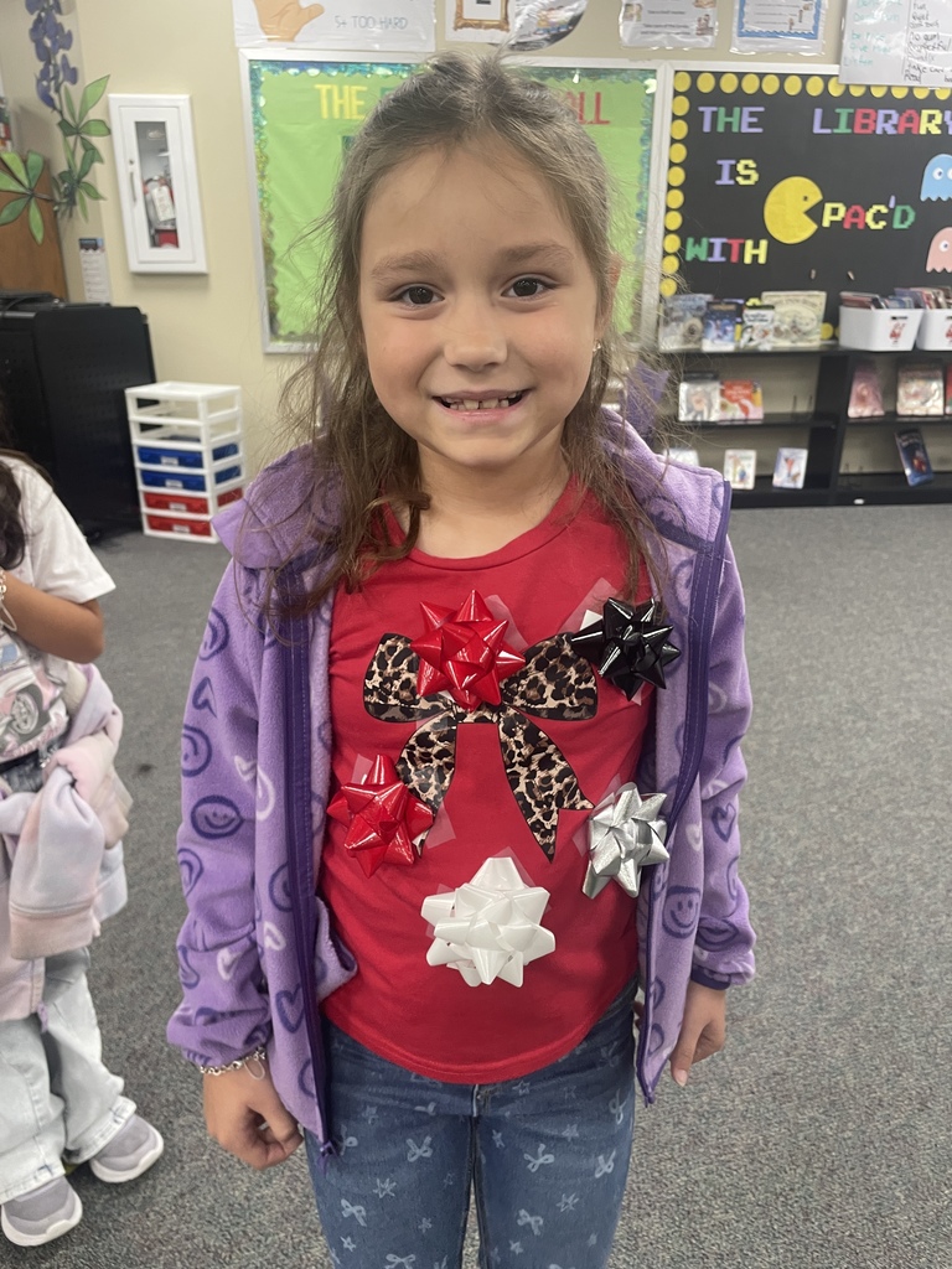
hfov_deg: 53.1
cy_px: 634
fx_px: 953
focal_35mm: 26
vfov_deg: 67.3
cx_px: 476
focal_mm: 4.2
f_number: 1.6
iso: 125
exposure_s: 1/60
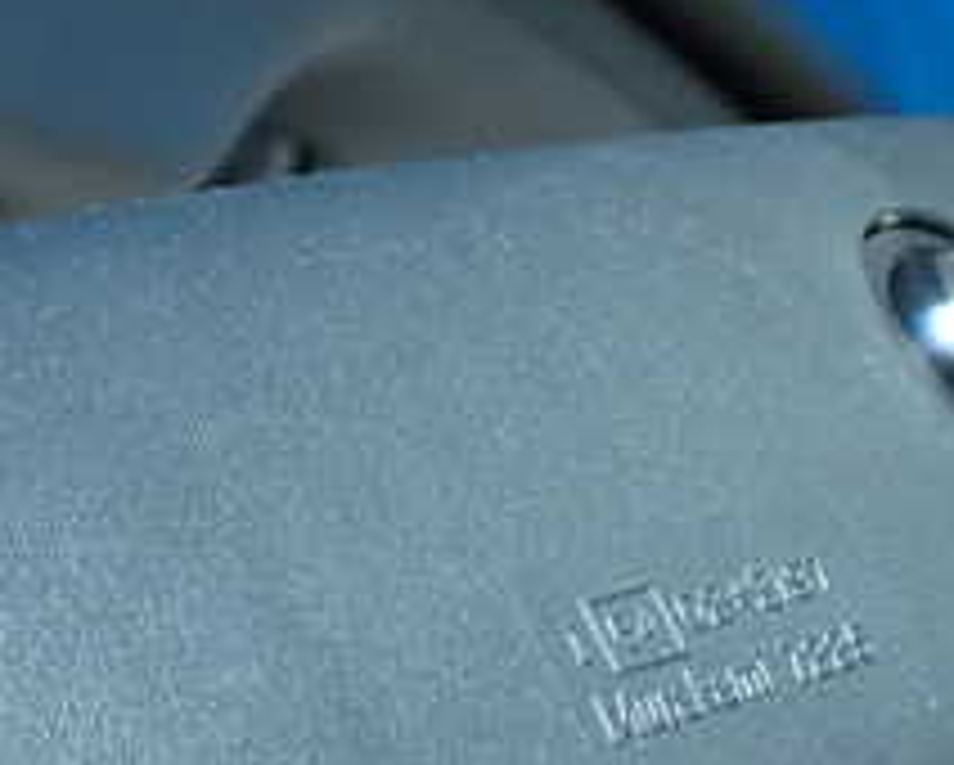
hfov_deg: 17.0
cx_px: 450
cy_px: 490
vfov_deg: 13.6
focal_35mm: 113
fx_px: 3193
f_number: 2.8
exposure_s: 1/125
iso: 500
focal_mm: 7.31
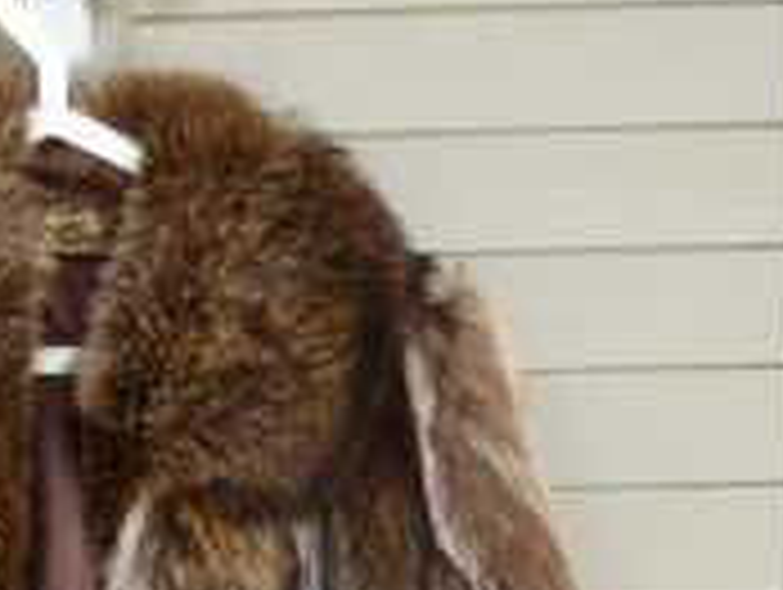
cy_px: 784
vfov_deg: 15.4
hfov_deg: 21.0
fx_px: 2061
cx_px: 45
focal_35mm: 91
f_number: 2.8
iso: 100
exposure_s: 1/125
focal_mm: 5.5
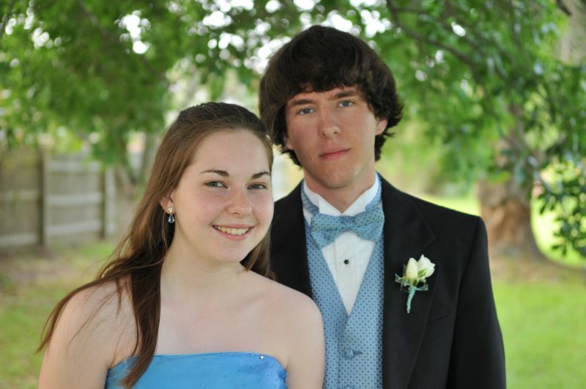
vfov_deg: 18.9
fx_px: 1170
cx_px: 293
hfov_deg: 28.1
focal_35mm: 72
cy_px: 194
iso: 200
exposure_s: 1/80
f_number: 2.8
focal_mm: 48
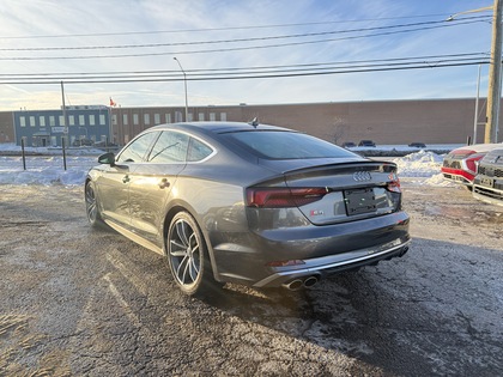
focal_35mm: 24
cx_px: 252
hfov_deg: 71.6
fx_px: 349
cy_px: 188
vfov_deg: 56.8
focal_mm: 6.76
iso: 100
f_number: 1.78
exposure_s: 1/796
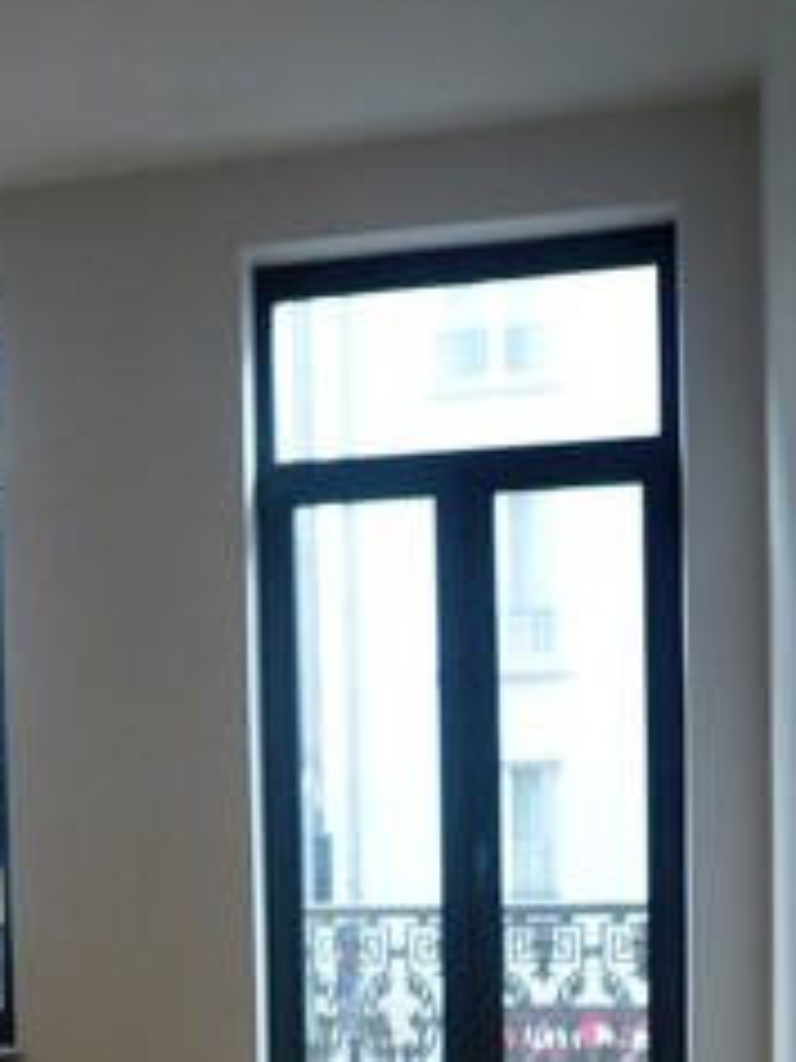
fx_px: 1748
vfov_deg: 32.5
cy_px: 904
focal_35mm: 57
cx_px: 58
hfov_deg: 24.8
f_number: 2.8
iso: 100
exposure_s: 1/50
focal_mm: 4.6
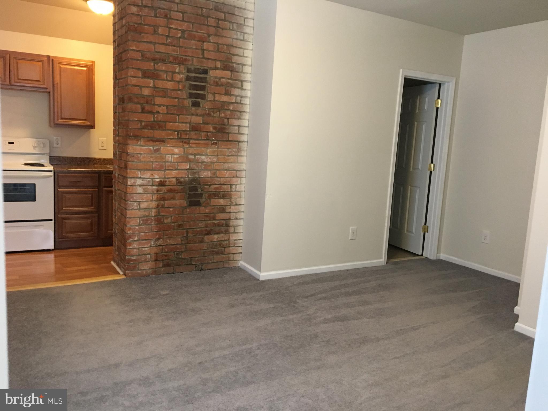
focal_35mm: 29
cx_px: 274
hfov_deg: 61.7
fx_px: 459
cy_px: 206
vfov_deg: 48.2
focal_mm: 4.15
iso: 200
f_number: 2.2
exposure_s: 1/24
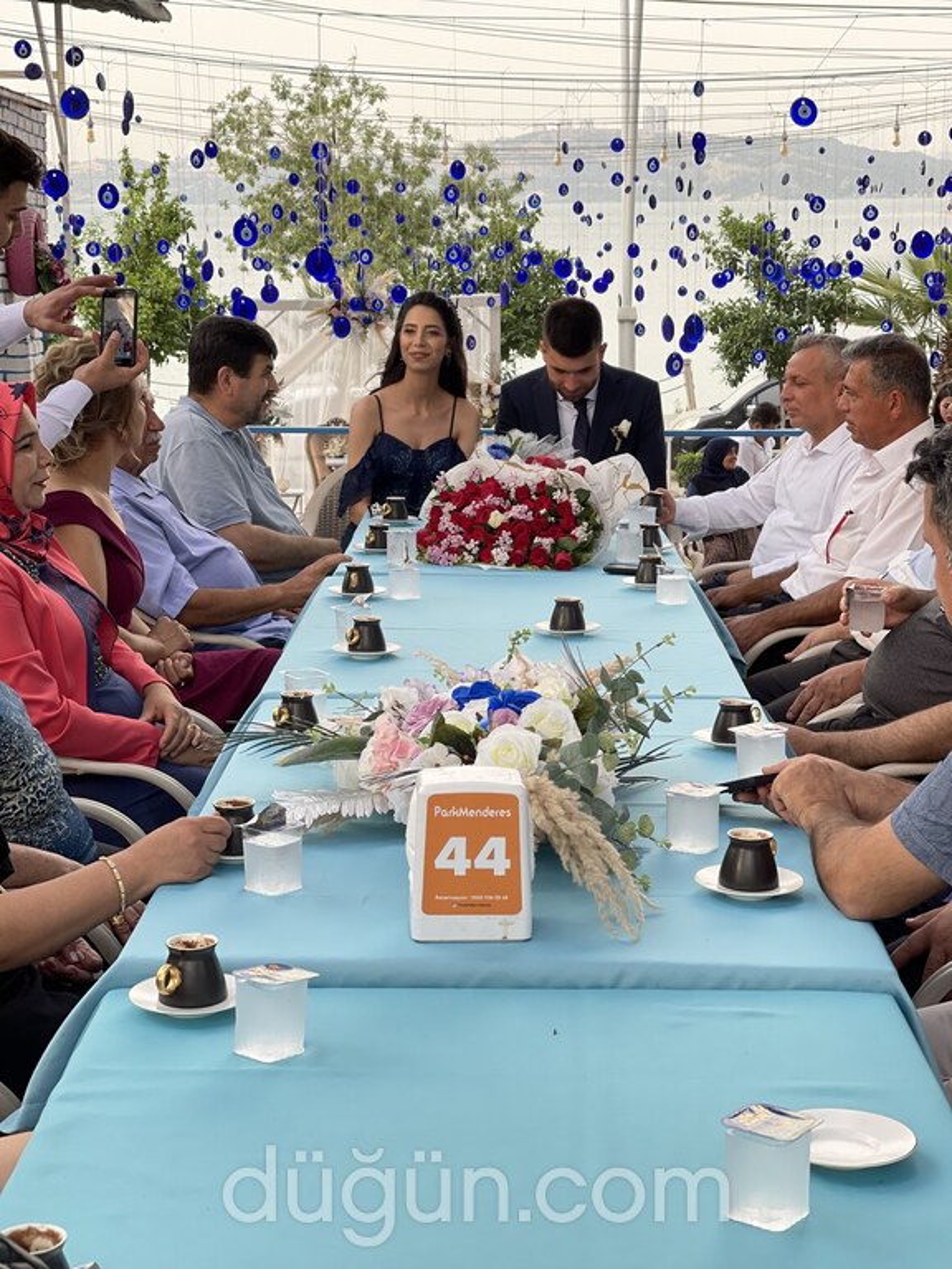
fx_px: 2347
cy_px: 634
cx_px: 476
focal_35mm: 64
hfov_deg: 22.9
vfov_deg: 30.3
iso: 32
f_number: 2.2
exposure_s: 1/121
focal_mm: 7.5
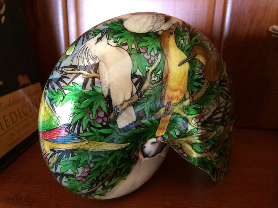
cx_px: 139
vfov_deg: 46.8
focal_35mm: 30
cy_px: 104
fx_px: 241
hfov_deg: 60.0
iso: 320
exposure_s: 1/30
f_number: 2.2
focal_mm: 4.12
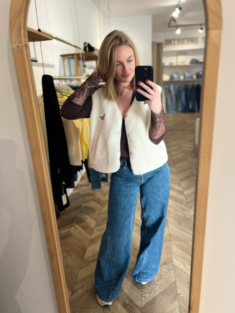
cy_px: 156
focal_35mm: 26
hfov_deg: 53.1
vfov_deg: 67.3
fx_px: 235
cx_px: 118
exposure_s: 1/50
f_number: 1.5
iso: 160
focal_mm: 5.7
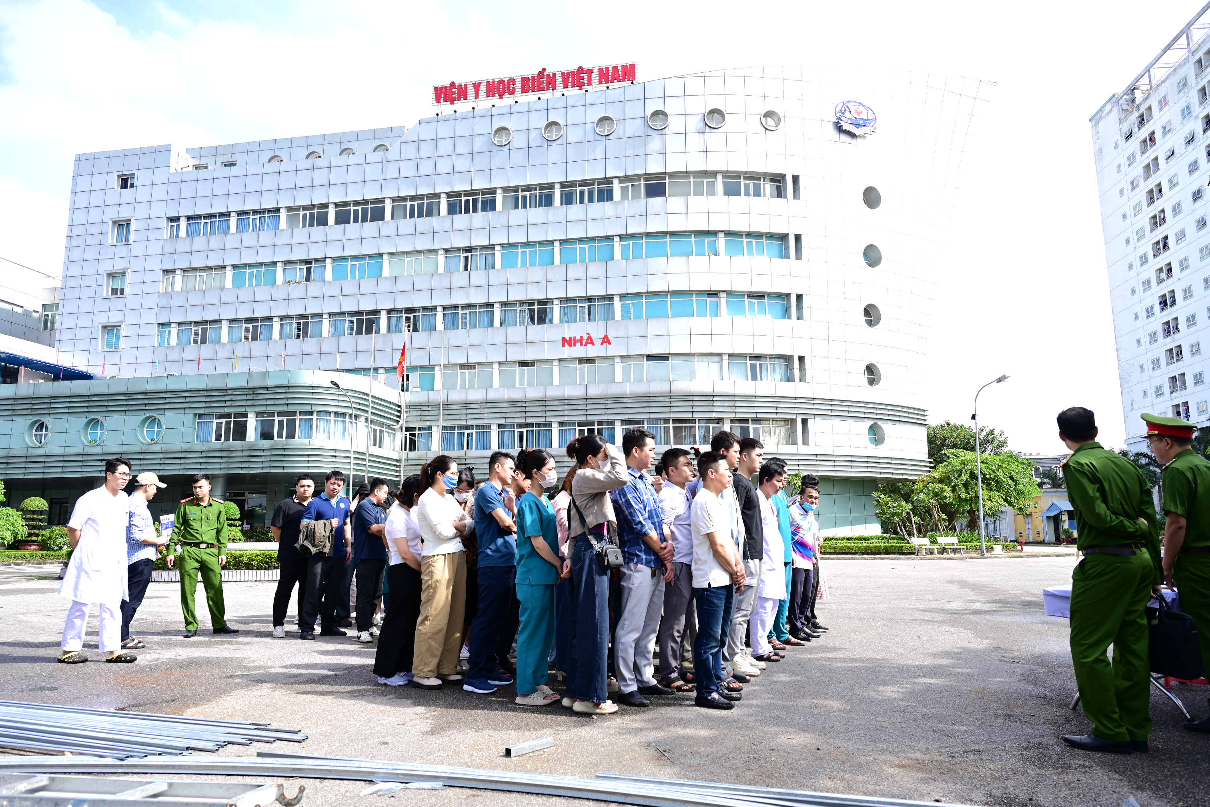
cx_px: 605
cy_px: 404
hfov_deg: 73.7
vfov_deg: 53.1
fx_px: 807
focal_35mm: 24
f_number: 5
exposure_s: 1/100
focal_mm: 24
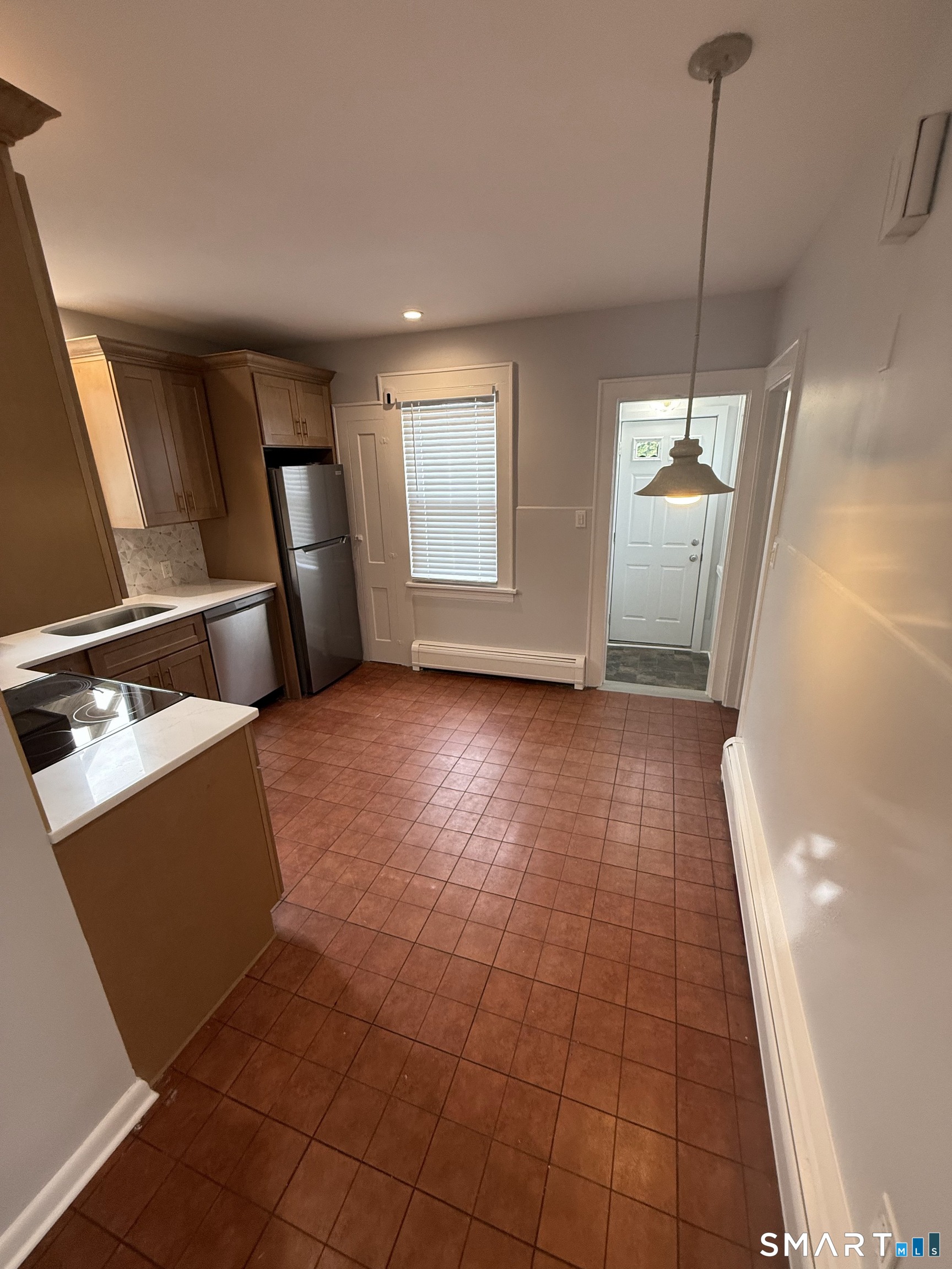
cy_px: 634
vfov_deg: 102.1
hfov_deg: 85.7
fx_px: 513
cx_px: 476
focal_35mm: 14
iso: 200
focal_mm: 2.22
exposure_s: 1/120
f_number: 2.2
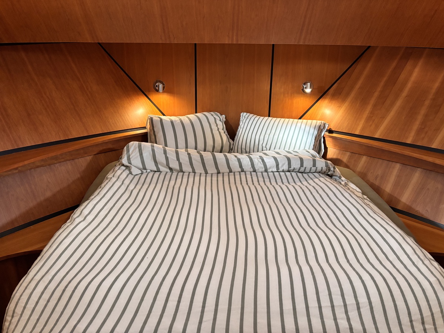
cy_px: 166
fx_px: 333
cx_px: 222
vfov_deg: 53.1
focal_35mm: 26
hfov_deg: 67.3
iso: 400
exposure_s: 1/60
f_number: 1.6
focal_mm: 5.96
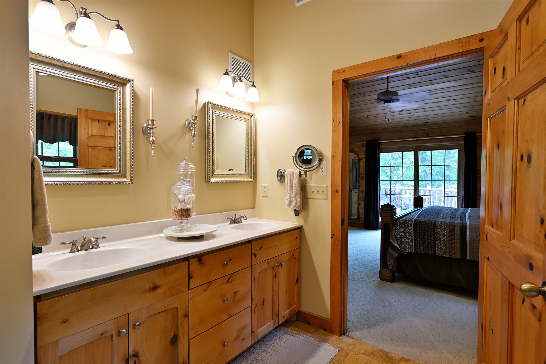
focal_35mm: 18
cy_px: 182
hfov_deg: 90.0
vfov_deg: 67.4
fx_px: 273
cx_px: 273
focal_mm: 18
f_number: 5.6
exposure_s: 1/25
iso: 250
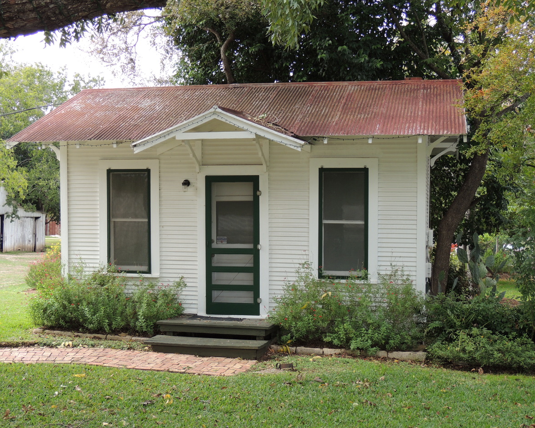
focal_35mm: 50
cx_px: 251
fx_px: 792
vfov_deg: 30.3
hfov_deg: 37.3
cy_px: 217
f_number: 3.5
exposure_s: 1/100
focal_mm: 8.3
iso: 100
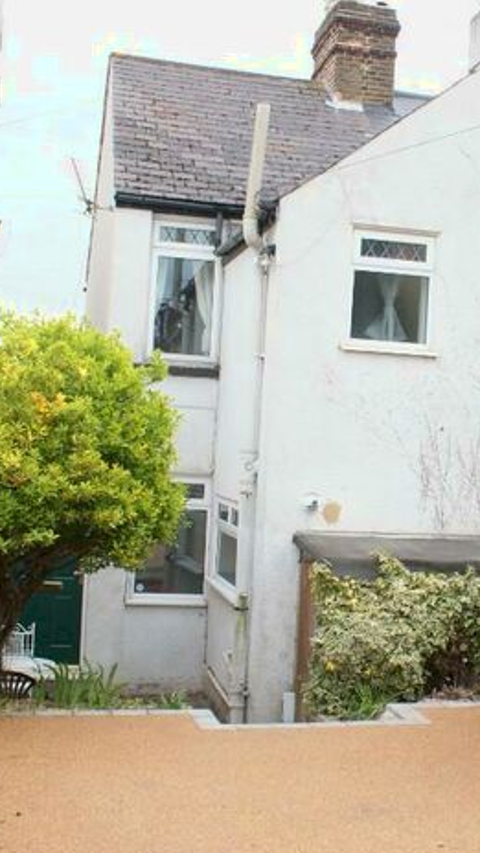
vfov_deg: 36.6
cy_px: 428
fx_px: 1290
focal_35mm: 57
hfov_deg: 20.6
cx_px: 440
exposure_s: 1/80
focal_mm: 24
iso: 100
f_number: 6.3
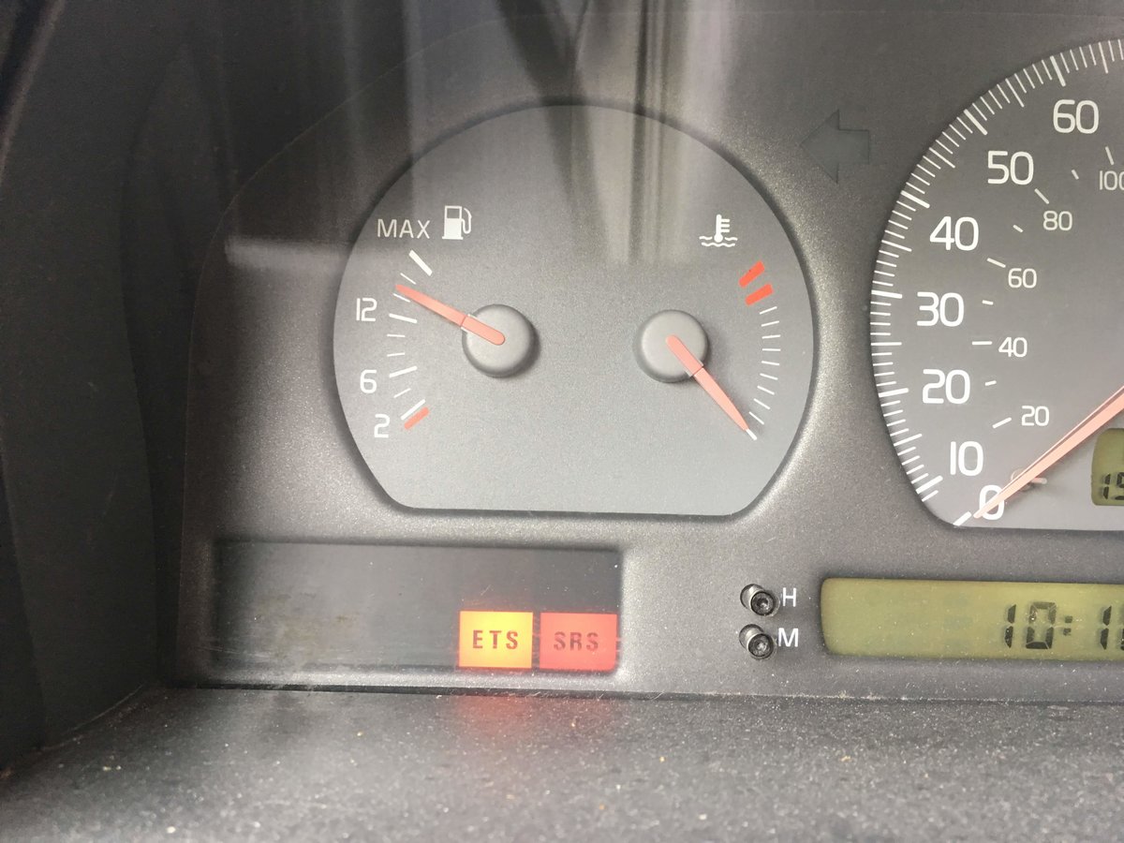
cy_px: 422
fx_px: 942
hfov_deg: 61.7
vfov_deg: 48.2
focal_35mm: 29
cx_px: 562
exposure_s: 1/30
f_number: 2.2
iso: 100
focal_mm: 4.15
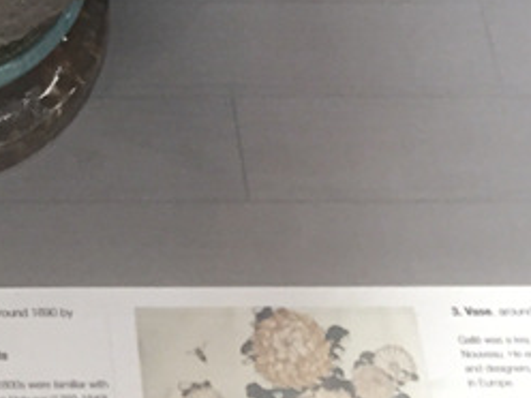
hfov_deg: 16.2
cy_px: -479
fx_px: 1795
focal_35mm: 117
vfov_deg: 11.1
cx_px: -101
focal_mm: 4.15
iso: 160
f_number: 2.2
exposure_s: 1/33
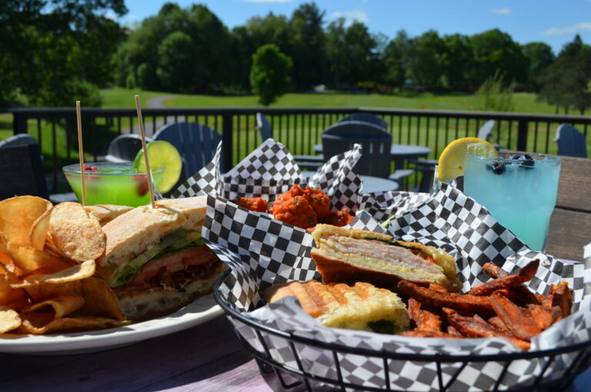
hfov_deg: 46.5
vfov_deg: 31.8
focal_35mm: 42
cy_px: 196
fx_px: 688
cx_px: 296
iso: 100
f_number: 9
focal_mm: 28
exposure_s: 1/320
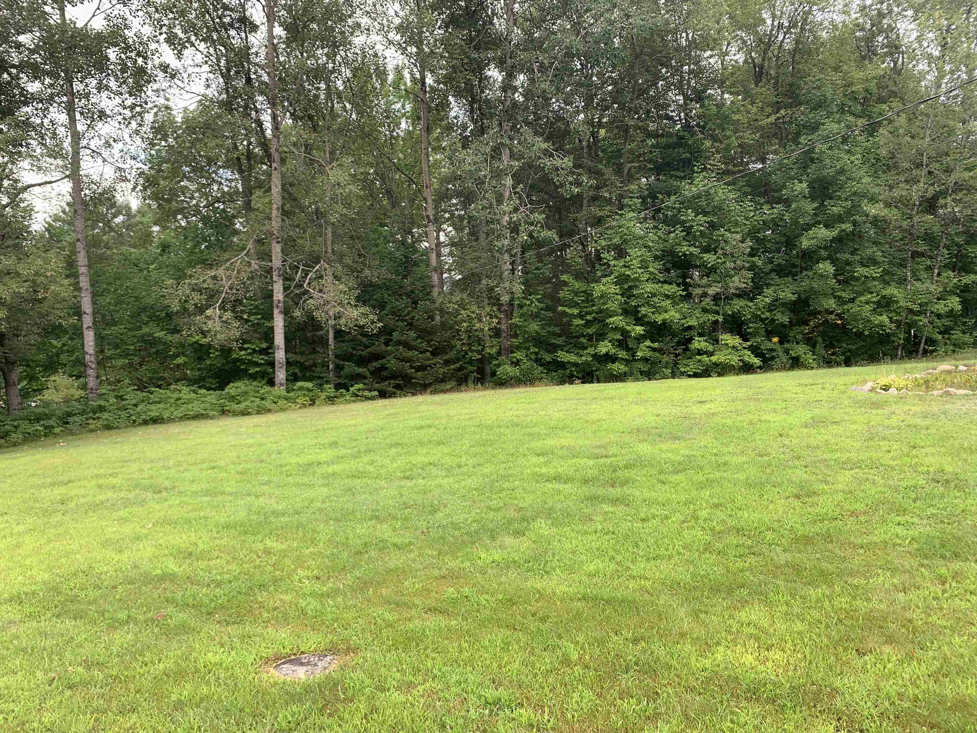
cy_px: 366
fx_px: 734
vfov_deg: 53.1
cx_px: 488
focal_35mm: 26
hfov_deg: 67.3
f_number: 1.8
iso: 25
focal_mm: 4.25
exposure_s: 1/219
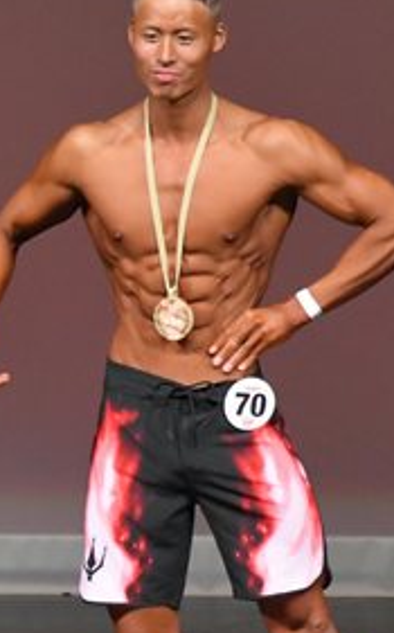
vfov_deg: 2.5
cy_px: 417
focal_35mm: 844
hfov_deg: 1.6
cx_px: -192
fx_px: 14538
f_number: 5.6
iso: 4000
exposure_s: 1/400
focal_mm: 200
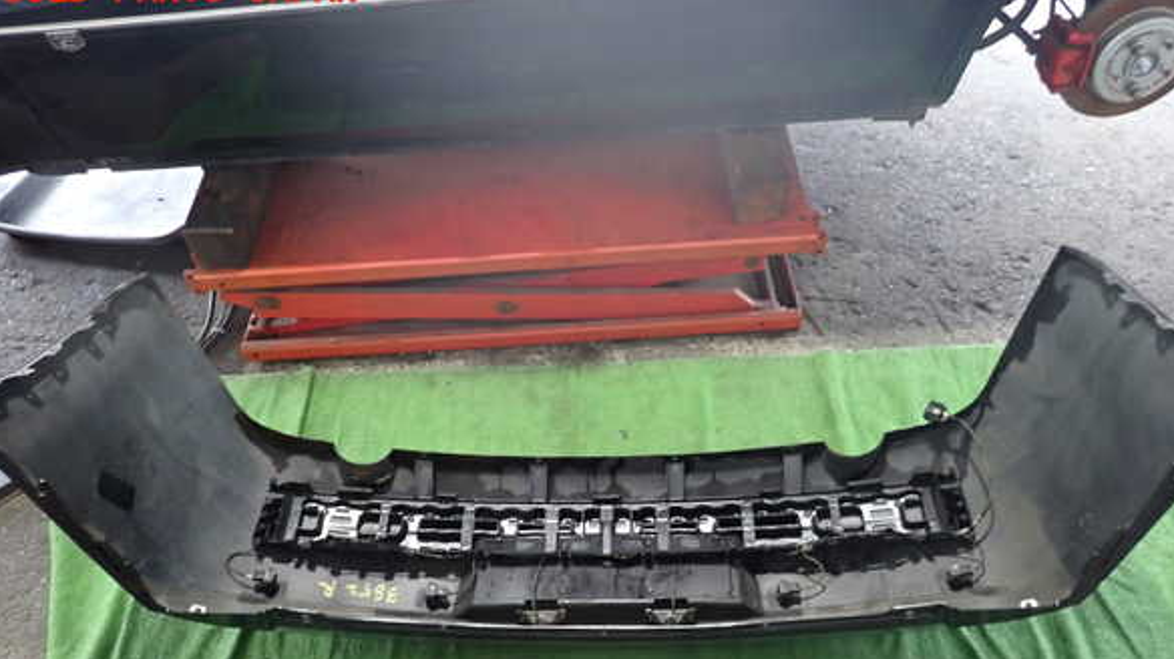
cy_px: 416
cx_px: 595
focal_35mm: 28
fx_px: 871
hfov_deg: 67.9
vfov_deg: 41.1
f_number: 2
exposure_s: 1/30
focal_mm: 4.5
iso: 500
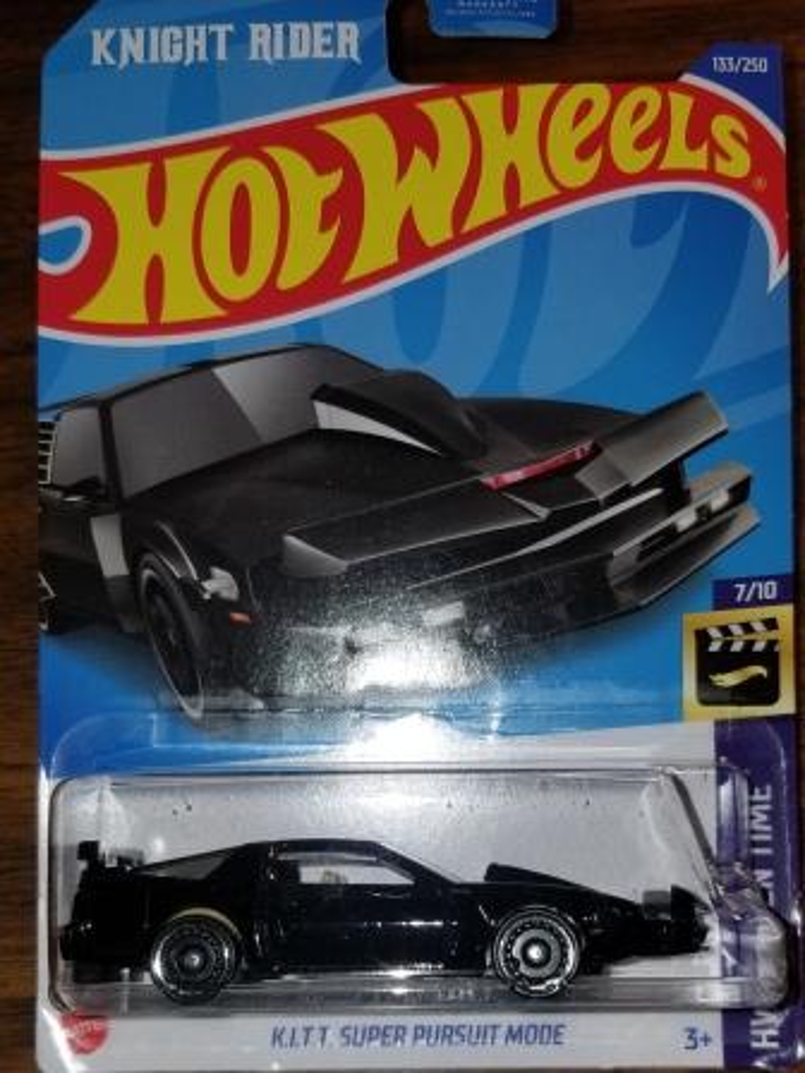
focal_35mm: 26
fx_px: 806
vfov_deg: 67.3
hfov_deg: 53.1
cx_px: 402
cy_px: 536
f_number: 1.7
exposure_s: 1/459
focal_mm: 4.3
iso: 50
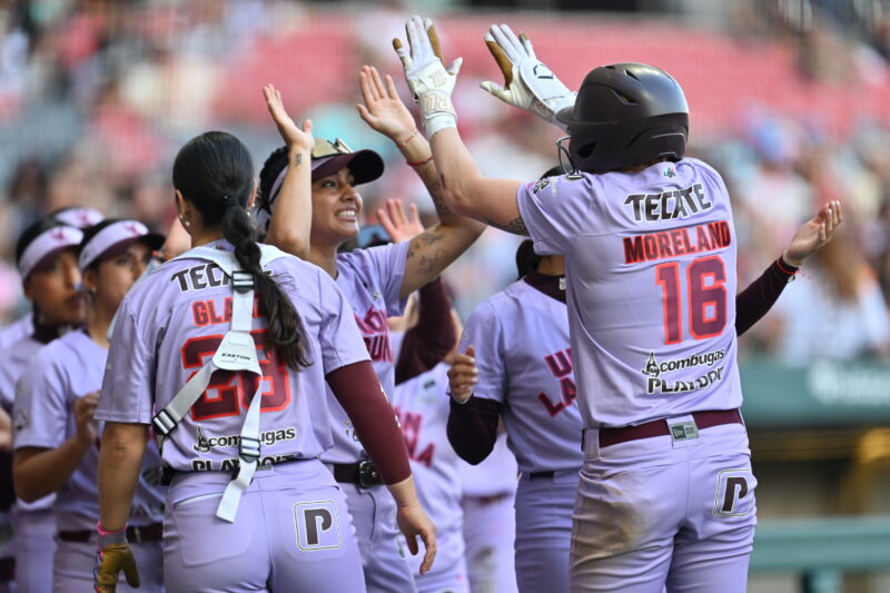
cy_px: 296
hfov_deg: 5.2
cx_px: 445
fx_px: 9886
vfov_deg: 3.4
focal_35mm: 400
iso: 400
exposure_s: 1/800
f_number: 2.8
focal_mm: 400
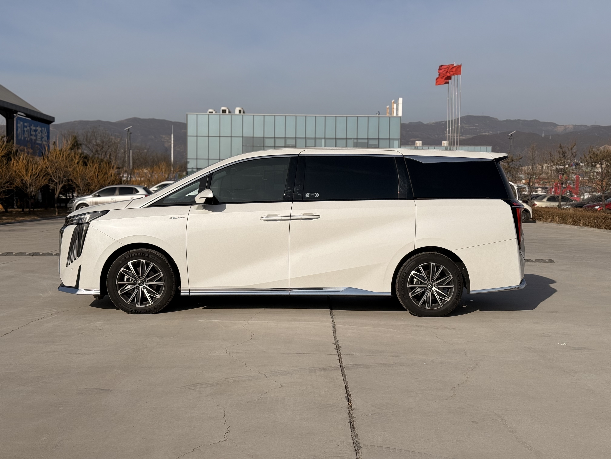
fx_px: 847
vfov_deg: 30.3
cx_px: 306
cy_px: 230
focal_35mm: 48
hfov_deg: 39.7
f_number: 1.78
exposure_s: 1/11364
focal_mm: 6.76
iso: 64
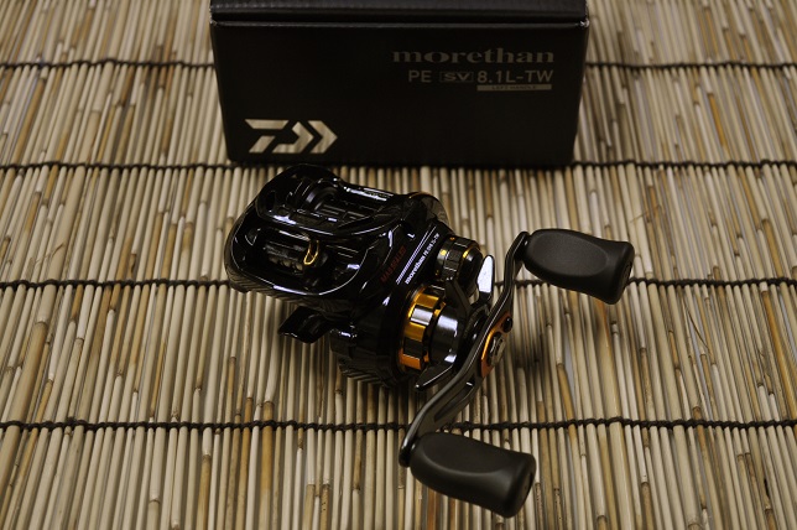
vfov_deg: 23.7
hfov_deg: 35.1
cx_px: 398
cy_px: 265
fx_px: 1261
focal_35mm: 57
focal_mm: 38
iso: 560
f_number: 5
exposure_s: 1/60
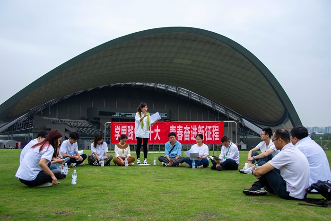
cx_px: 166
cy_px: 110
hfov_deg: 57.2
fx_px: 303
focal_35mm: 33
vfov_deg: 40.0
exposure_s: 1/250
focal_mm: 22
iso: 100
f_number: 3.8
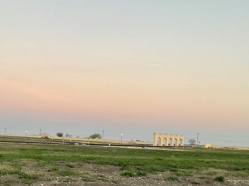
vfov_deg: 29.6
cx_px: 93
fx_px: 345
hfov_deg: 39.4
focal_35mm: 48
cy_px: 147
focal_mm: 3
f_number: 1.8
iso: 50
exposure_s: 1/60
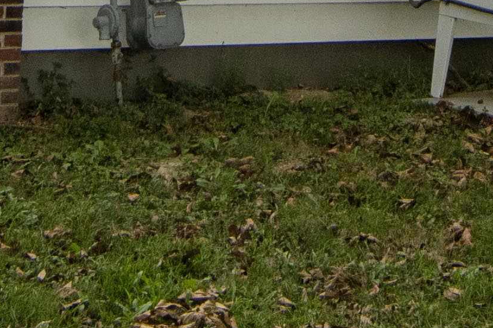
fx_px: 2204
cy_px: -483
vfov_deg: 7.9
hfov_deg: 12.8
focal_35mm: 161
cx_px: 282
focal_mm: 16
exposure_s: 1/320
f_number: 8
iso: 1250
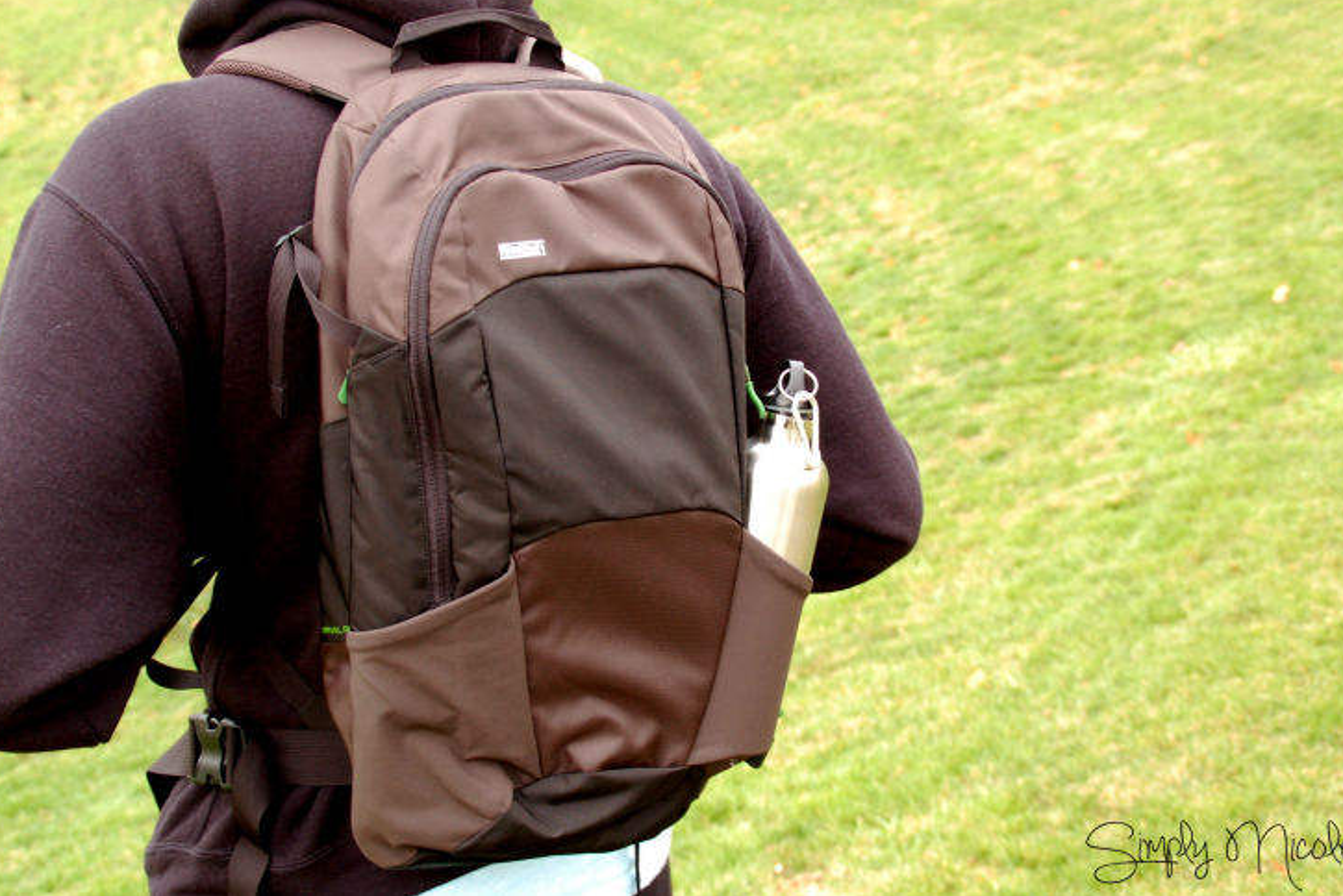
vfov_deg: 25.3
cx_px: 674
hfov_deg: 37.2
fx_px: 1997
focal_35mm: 54
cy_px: 444
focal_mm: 35
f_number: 6.3
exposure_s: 1/25
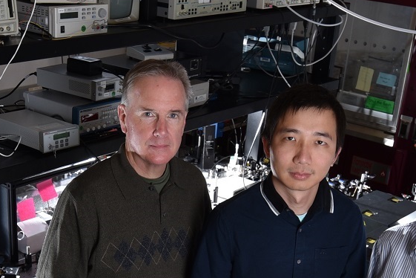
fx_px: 705
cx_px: 159
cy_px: 310
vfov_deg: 21.1
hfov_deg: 32.7
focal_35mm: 61
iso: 200
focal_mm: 18
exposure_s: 1/100
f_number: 8
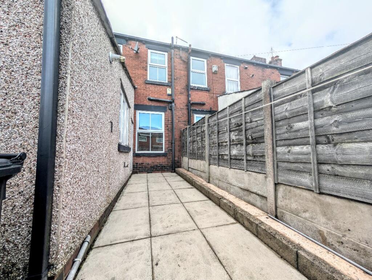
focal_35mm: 12
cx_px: 186
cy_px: 140
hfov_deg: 110.5
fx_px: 129
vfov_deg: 94.6
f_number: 1.7
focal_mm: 2.02
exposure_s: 1/1256
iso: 55
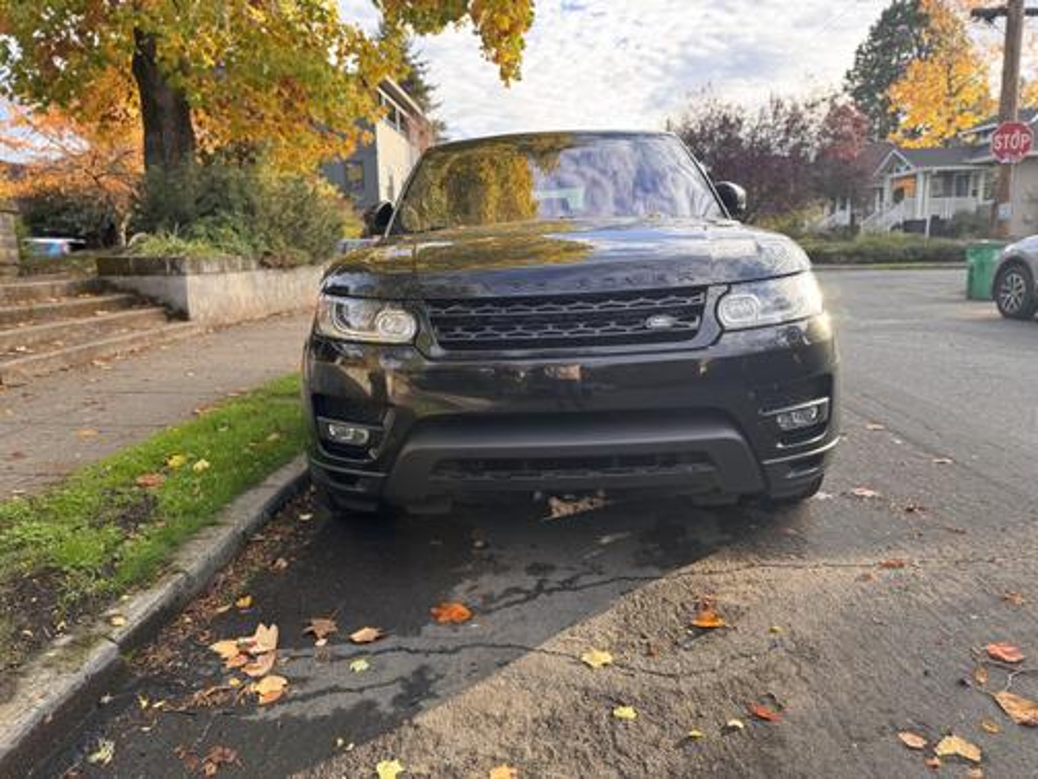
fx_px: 720
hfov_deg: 71.6
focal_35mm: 24
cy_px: 390
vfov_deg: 56.8
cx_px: 519
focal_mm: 6.76
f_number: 1.78
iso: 80
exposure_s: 1/189
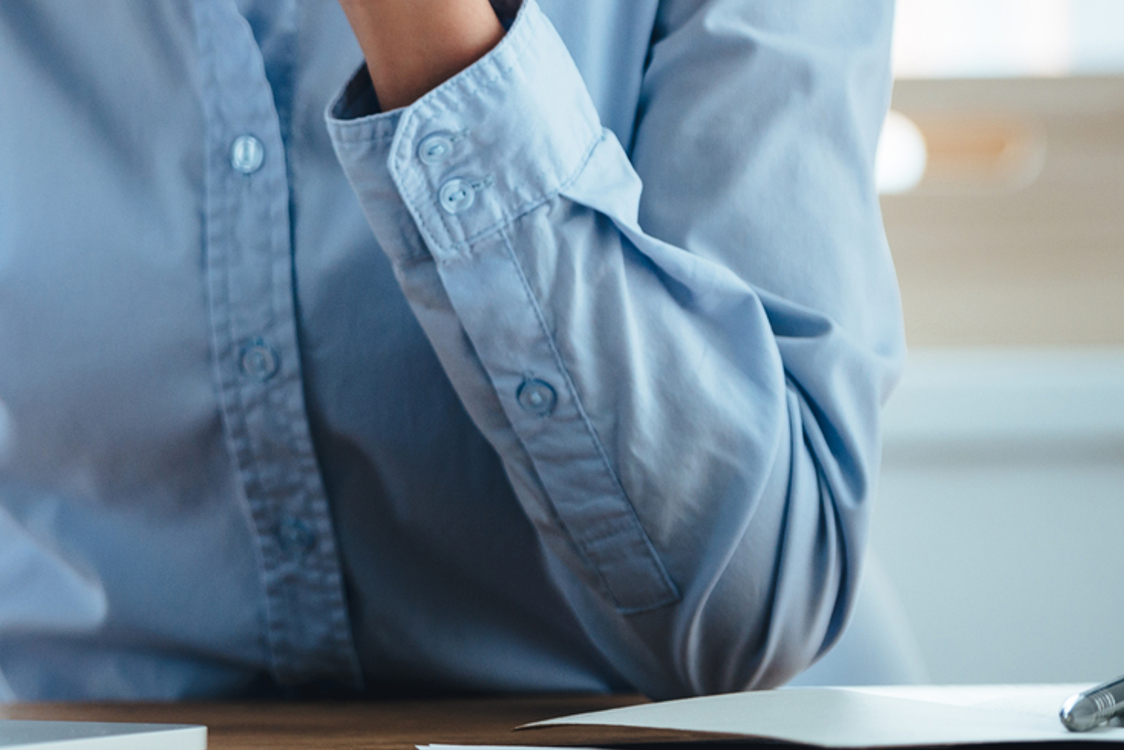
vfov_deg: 4.3
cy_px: -131
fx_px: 9870
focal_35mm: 316
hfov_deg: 6.5
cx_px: -211
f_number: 3.2
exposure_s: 1/200
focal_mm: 116
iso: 200
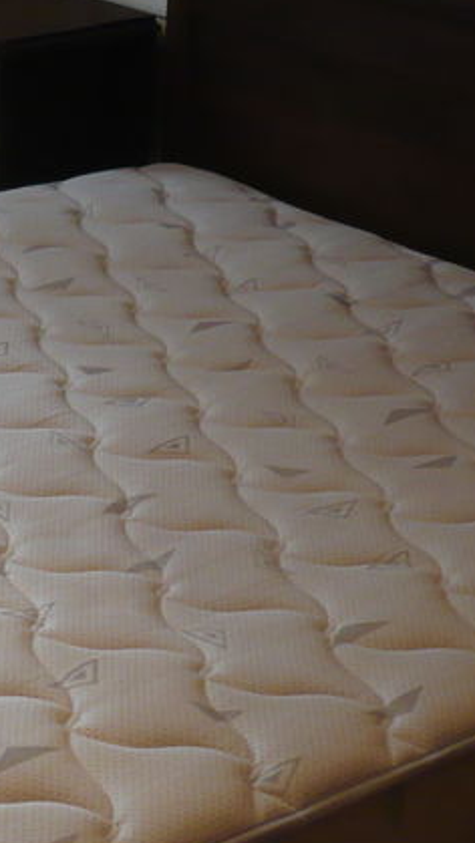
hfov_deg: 12.9
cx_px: -131
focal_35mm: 91
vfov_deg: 23.3
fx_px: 2036
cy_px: 533
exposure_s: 1/40
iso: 200
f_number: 2.8
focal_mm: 5.8
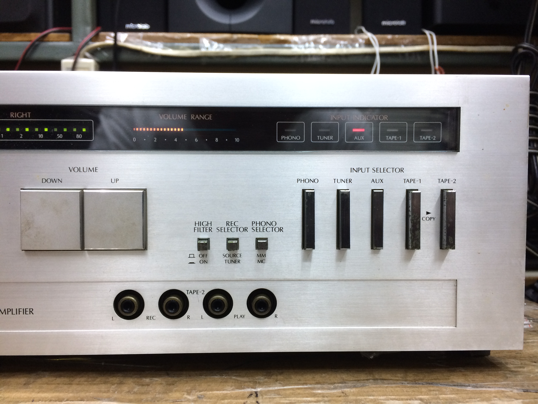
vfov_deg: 48.2
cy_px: 202
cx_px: 269
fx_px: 451
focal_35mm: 29
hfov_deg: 61.7
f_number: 2.2
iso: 125
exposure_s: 1/33
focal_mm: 4.15
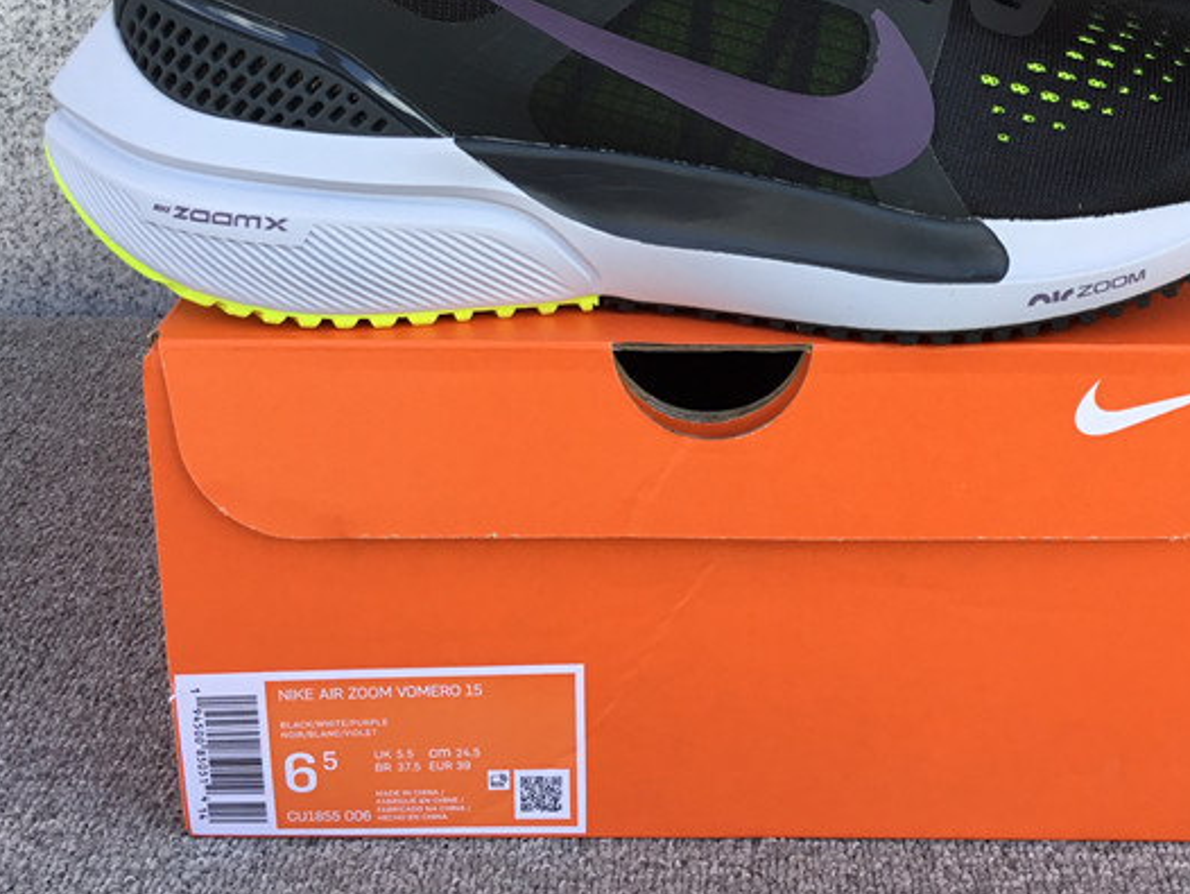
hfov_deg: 36.0
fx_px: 1823
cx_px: 715
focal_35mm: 53
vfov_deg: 27.2
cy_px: 232
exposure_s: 1/111
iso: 25
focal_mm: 3.3
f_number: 2.4
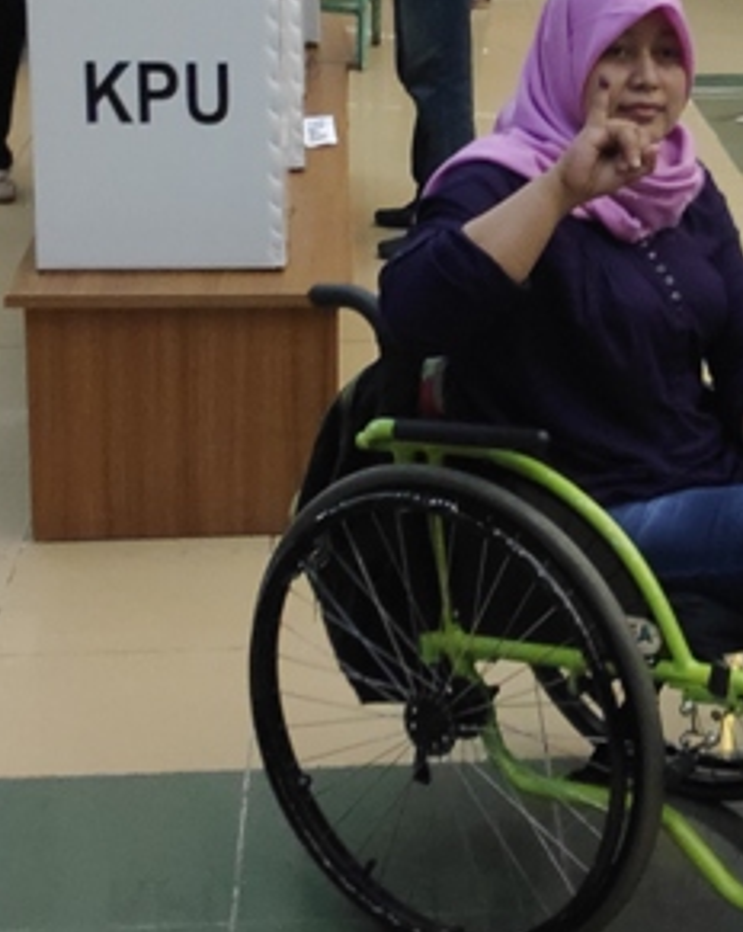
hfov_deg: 33.1
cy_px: 234
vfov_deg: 41.7
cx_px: 663
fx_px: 1184
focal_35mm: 43
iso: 1373
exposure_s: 1/33
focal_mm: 3.94
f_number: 1.9
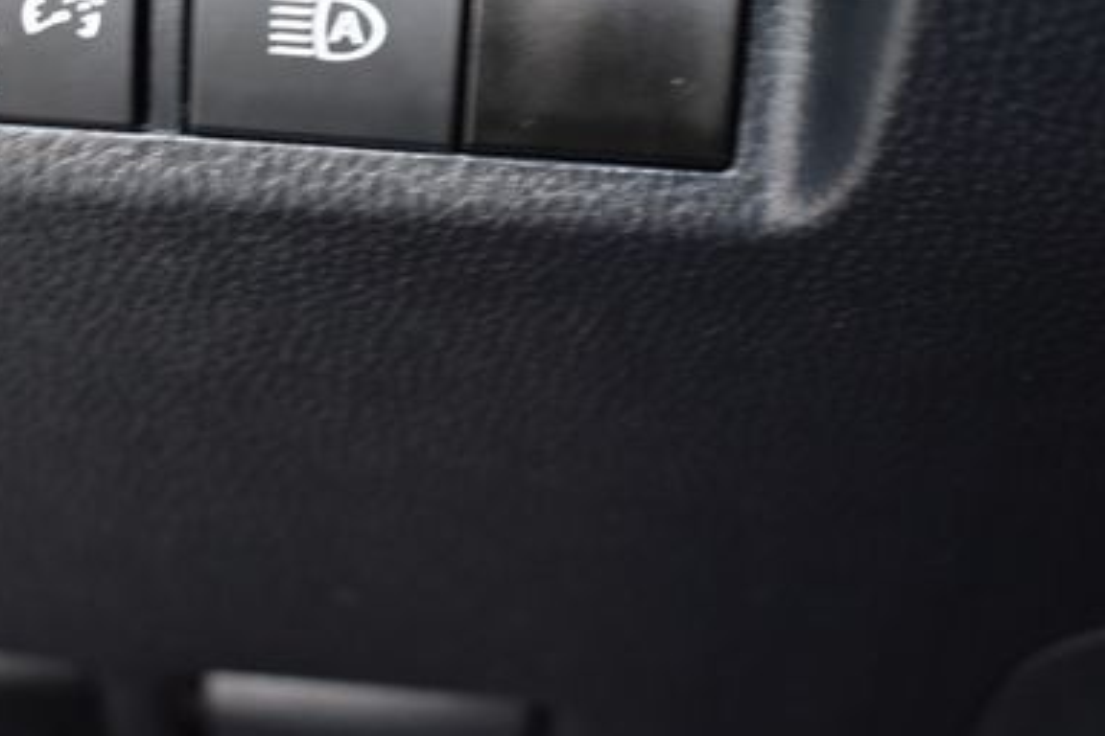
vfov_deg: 14.3
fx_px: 2916
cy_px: 138
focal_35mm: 95
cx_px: 532
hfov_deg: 21.5
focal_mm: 38
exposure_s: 1/8
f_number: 4.8
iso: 1600
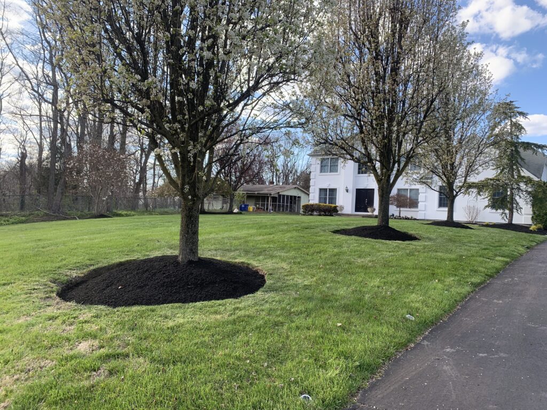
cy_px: 205
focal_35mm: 26
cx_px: 274
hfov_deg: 67.3
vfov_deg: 53.1
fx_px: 411
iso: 25
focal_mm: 4.25
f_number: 1.8
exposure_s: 1/452
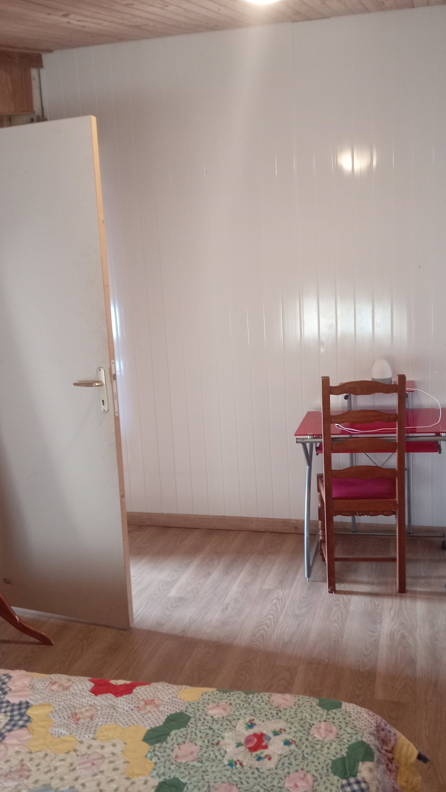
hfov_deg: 38.8
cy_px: 392
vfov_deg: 64.3
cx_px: 273
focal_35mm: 30
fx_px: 630
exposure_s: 1/20
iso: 1058
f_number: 1.8
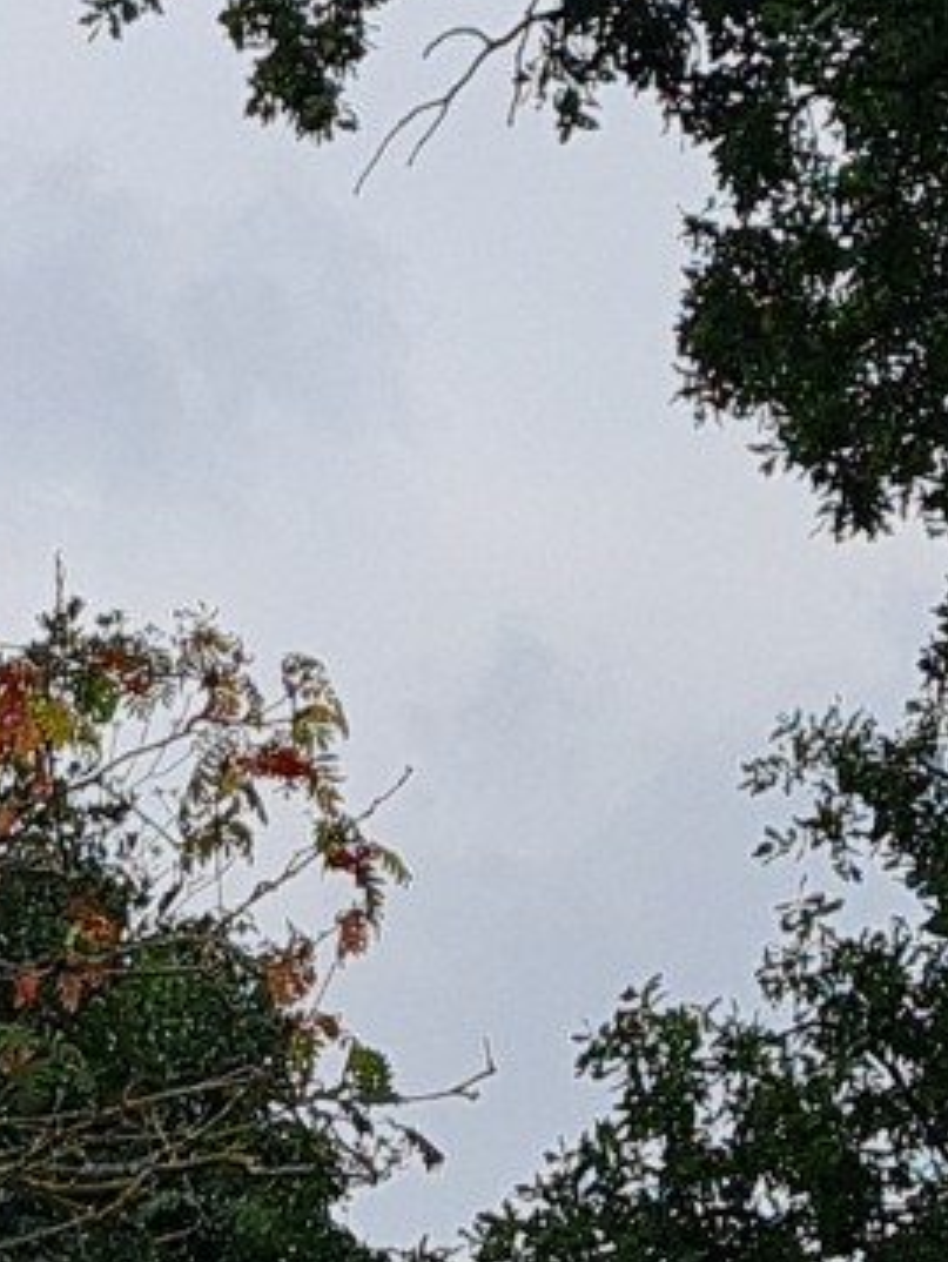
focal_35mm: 69
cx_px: -515
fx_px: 2517
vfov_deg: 26.7
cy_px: 19
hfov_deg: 18.6
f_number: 1.8
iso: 50
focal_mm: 5.4
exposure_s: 1/2445
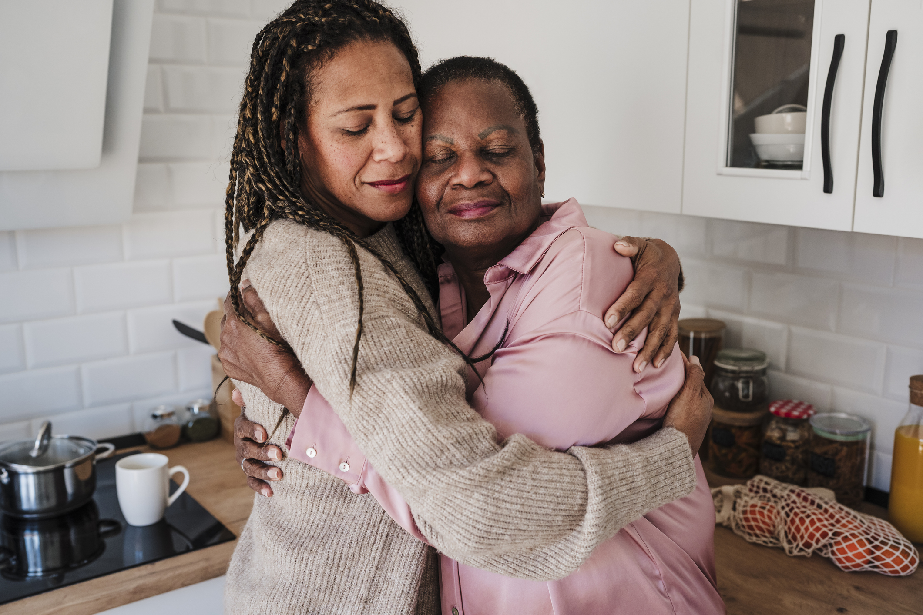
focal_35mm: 35
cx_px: 462
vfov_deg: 37.9
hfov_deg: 54.4
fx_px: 897
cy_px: 308
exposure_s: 1/250
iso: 1000
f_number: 3.5
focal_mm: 35
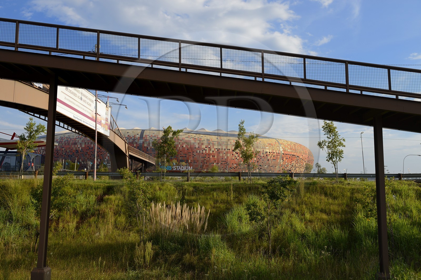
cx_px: 210
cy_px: 140
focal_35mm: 32
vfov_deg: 41.1
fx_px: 374
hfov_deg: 58.7
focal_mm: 32
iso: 200
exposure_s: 1/640
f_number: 6.3
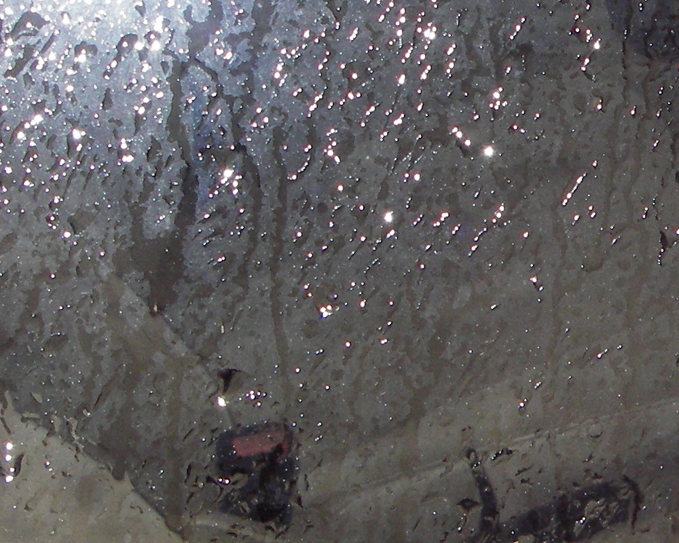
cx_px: 678
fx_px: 1909
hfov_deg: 19.6
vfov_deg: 16.1
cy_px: 380
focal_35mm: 95
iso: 100
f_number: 3.3
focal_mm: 6.3
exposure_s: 1/30
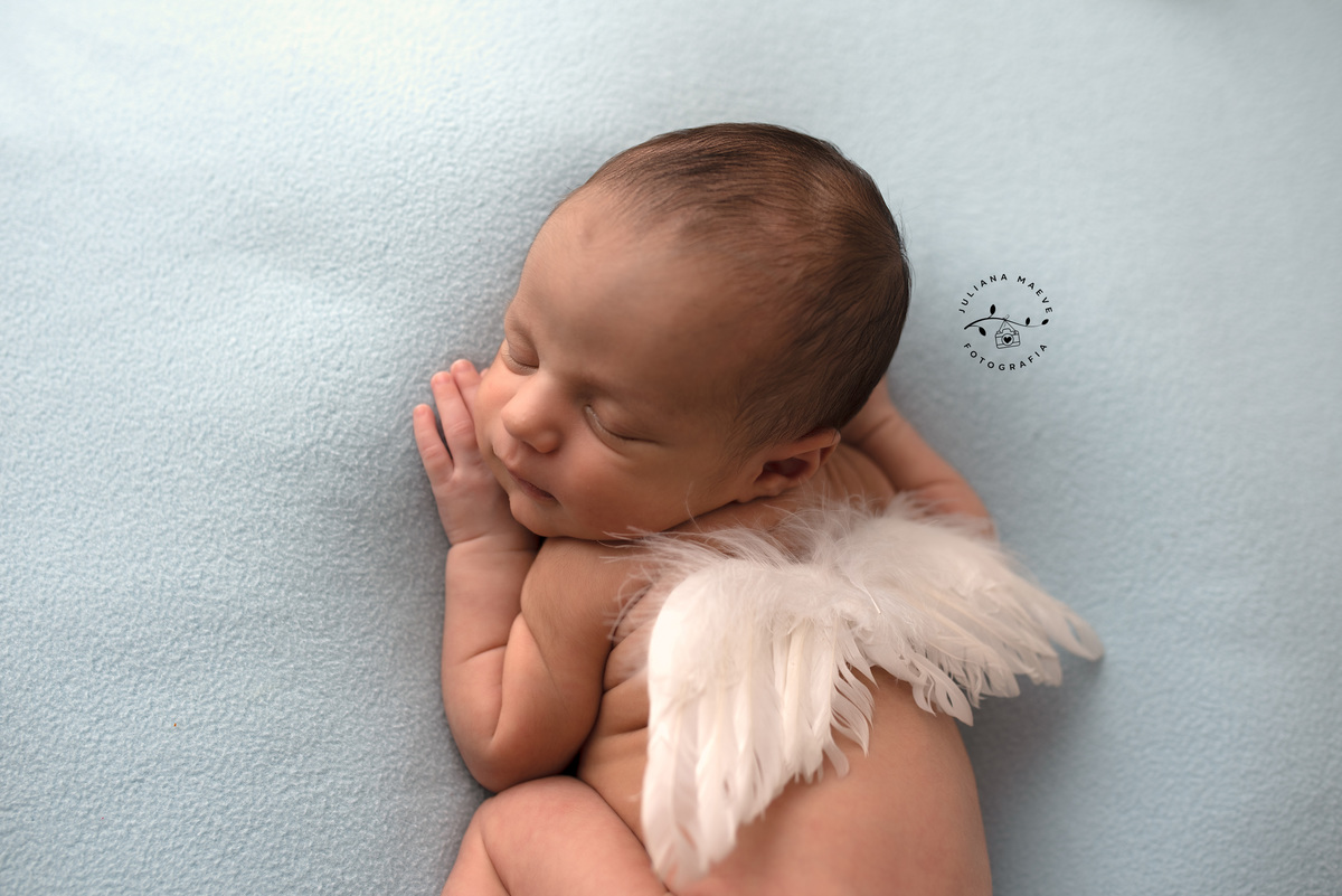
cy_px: 448
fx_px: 1305
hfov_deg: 54.4
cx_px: 671
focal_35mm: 35
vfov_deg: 37.9
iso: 100
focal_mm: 35
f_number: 2.8
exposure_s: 1/160
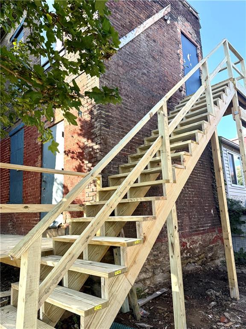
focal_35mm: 24
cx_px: 123
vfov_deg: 71.6
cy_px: 164
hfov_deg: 56.8
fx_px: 227
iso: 100
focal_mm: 6.76
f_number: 1.78
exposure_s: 1/535
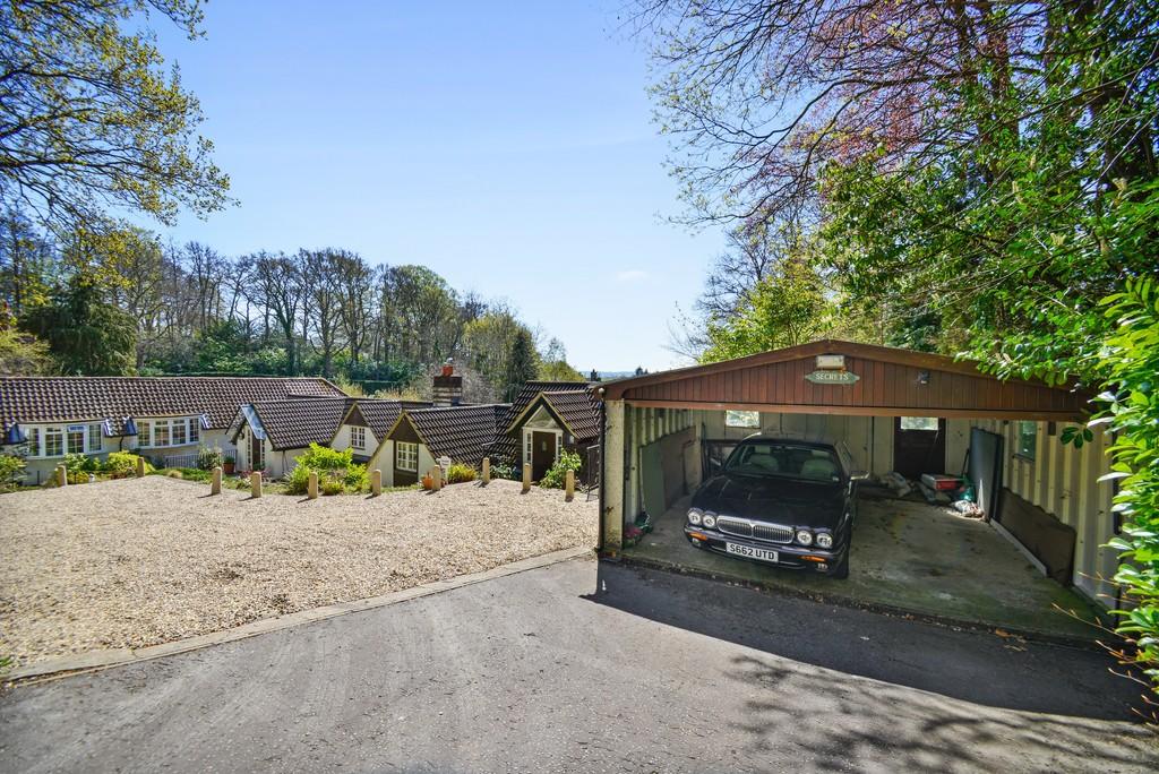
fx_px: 451
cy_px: 387
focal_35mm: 14
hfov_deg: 104.2
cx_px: 580
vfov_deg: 81.3
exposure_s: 1/250
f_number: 11
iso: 200
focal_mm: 14
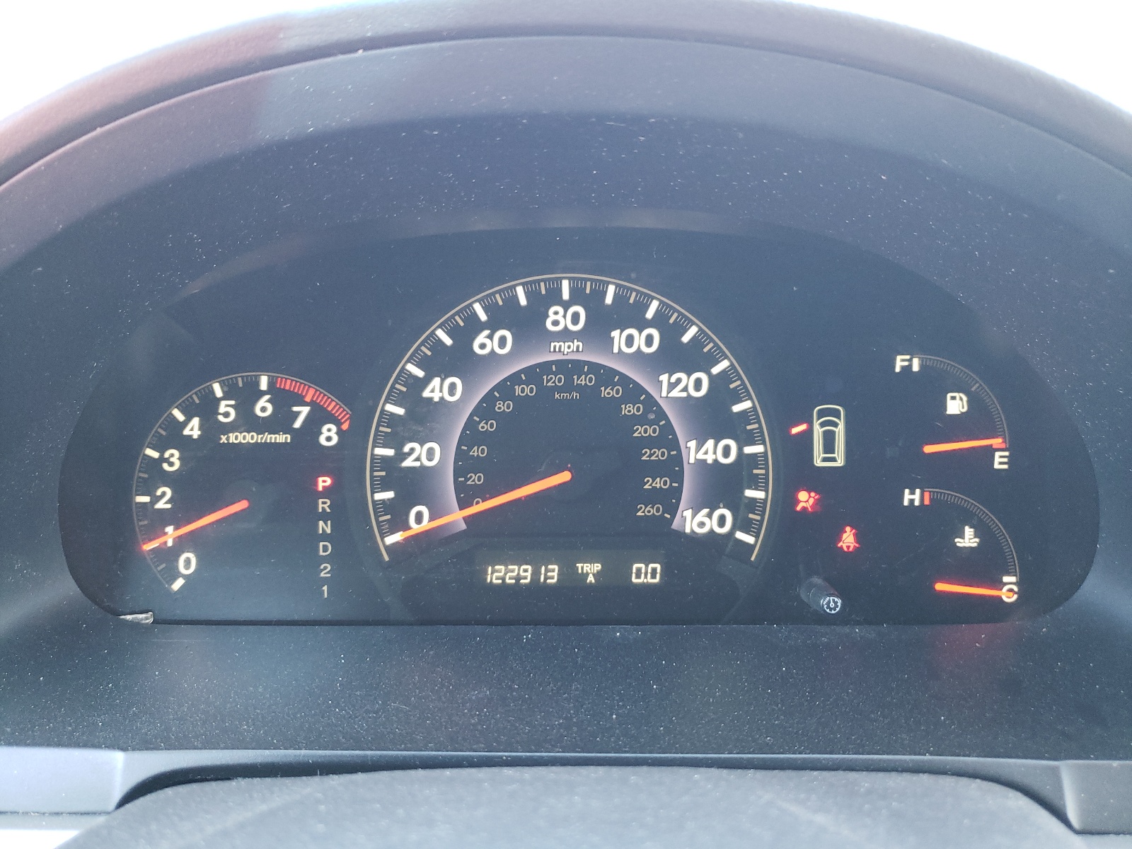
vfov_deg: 53.1
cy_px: 424
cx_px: 566
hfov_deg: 67.3
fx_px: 850
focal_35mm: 26
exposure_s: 1/50
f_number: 1.5
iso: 157
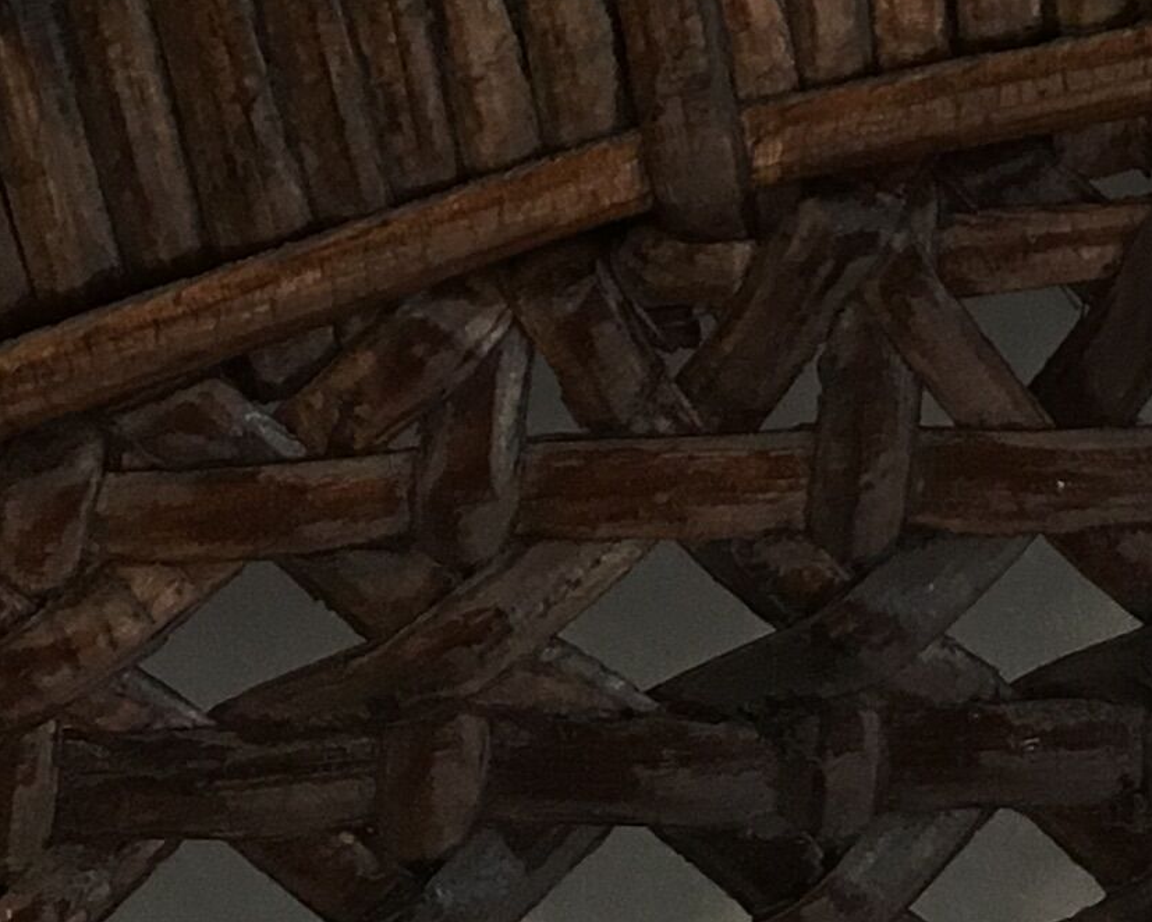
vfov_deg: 10.3
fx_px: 4706
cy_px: -893
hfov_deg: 13.9
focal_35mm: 138
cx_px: 978
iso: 125
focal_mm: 4.15
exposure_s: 1/33
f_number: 2.2
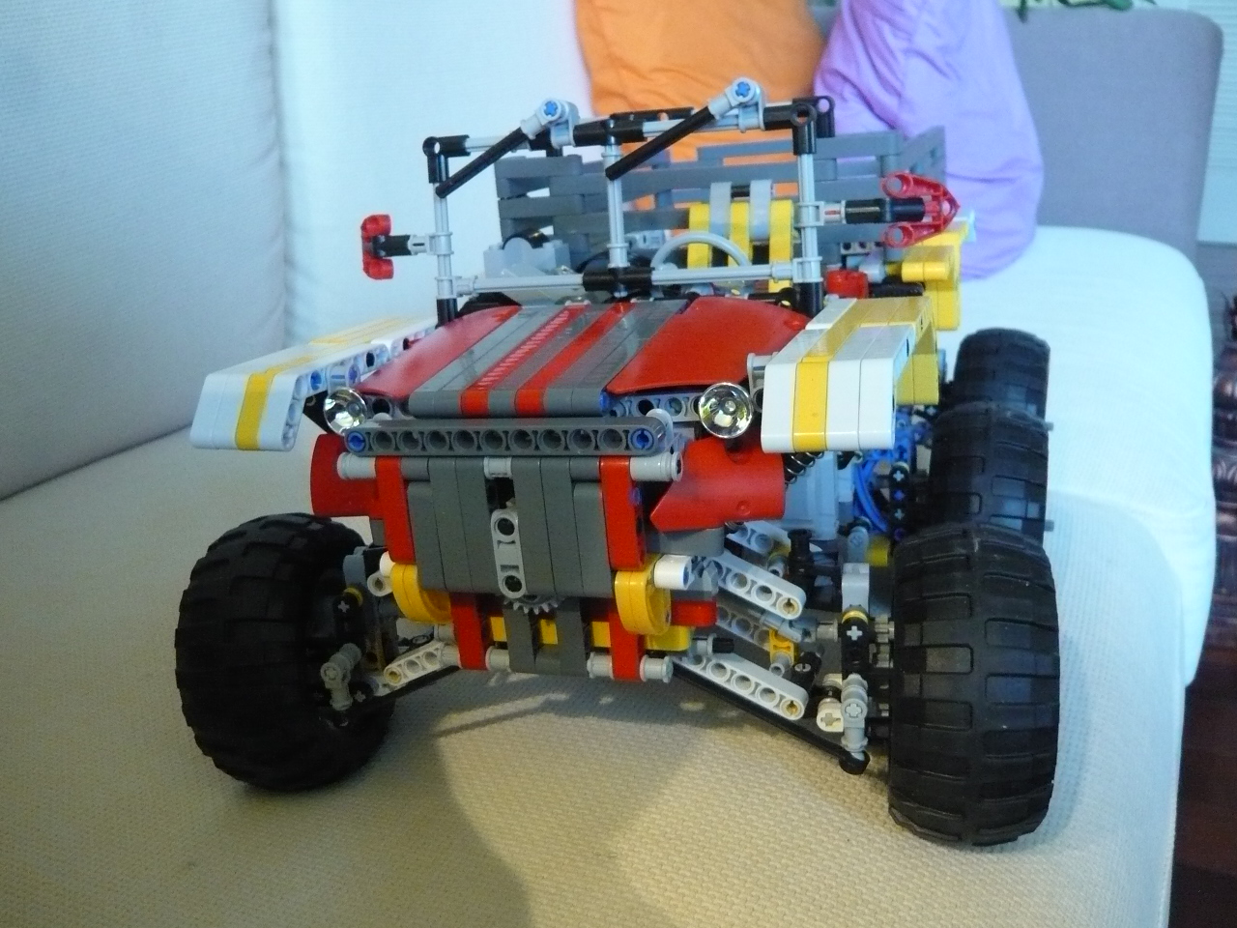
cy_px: 464
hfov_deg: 56.8
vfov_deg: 44.2
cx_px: 618
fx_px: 1144
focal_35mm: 32
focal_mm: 4.6
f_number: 2.8
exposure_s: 1/30
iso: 400
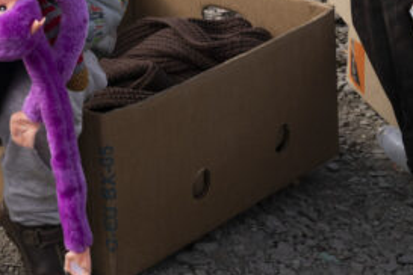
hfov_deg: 19.8
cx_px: -197
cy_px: -172
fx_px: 1032
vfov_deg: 14.0
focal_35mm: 90
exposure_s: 1/1000
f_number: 6.3
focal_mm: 24
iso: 400
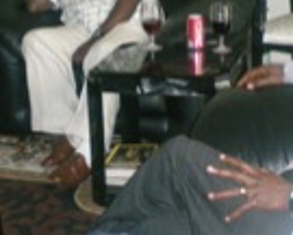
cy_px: 15
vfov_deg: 15.8
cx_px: 187
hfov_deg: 19.9
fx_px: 832
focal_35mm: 96
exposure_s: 1/60
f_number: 3.1
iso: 385
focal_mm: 6.3
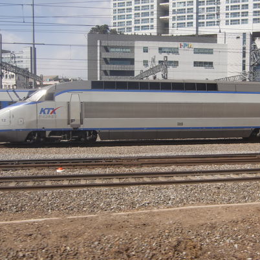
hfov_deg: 41.4
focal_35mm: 40
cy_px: 129
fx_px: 340
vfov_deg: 41.9
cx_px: 169
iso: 64
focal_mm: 4.9
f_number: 2.6
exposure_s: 1/640
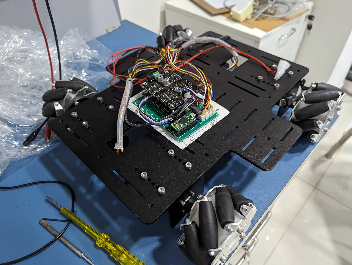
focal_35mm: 24
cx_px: 176
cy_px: 132
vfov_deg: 56.9
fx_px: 244
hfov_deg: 71.5
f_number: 1.85
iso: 672
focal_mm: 6.81
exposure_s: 1/63.4
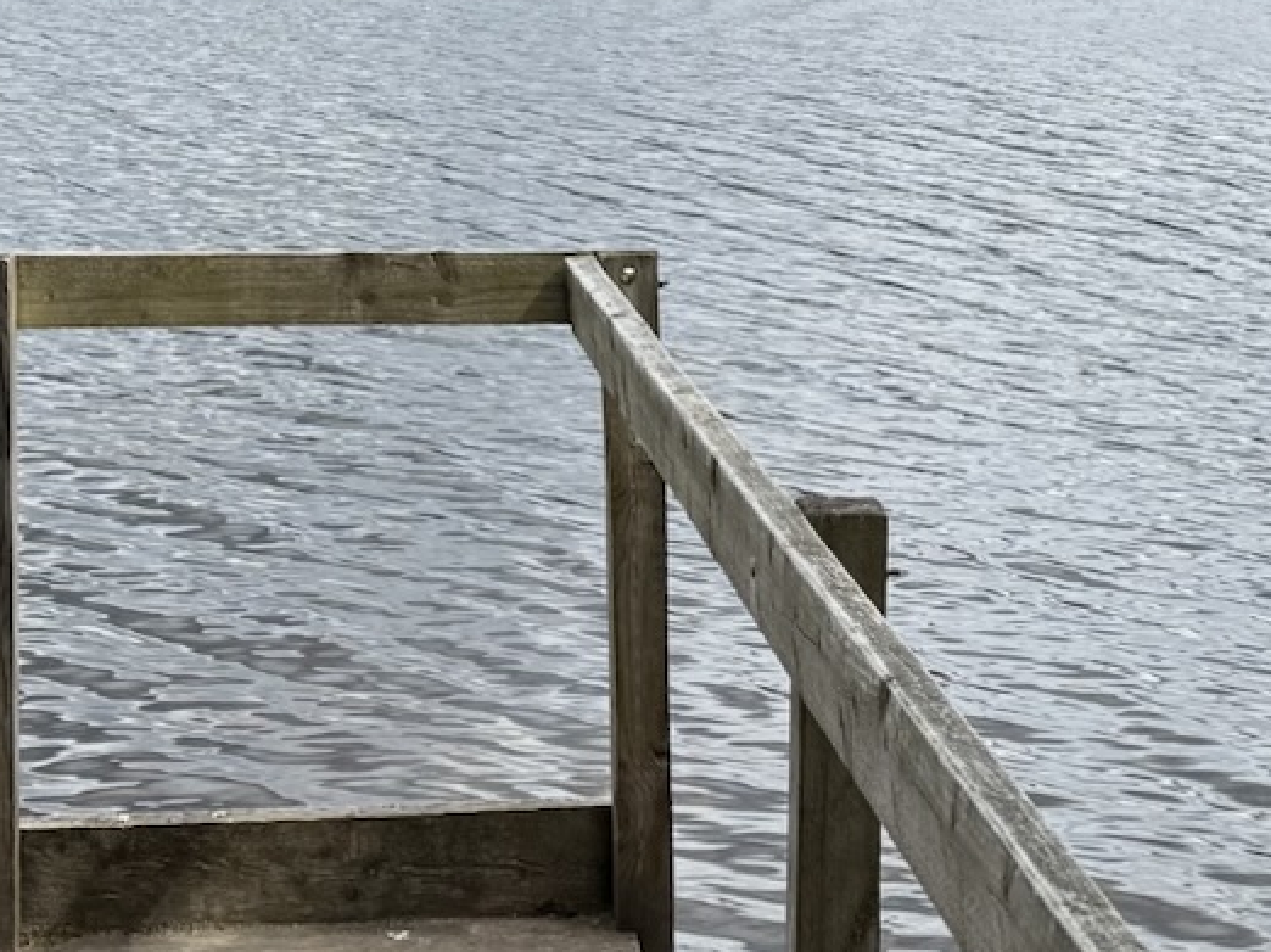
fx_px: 3376
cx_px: 830
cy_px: 37
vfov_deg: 15.8
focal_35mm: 92
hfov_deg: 21.3
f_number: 1.78
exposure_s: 1/4975
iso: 80
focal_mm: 6.76
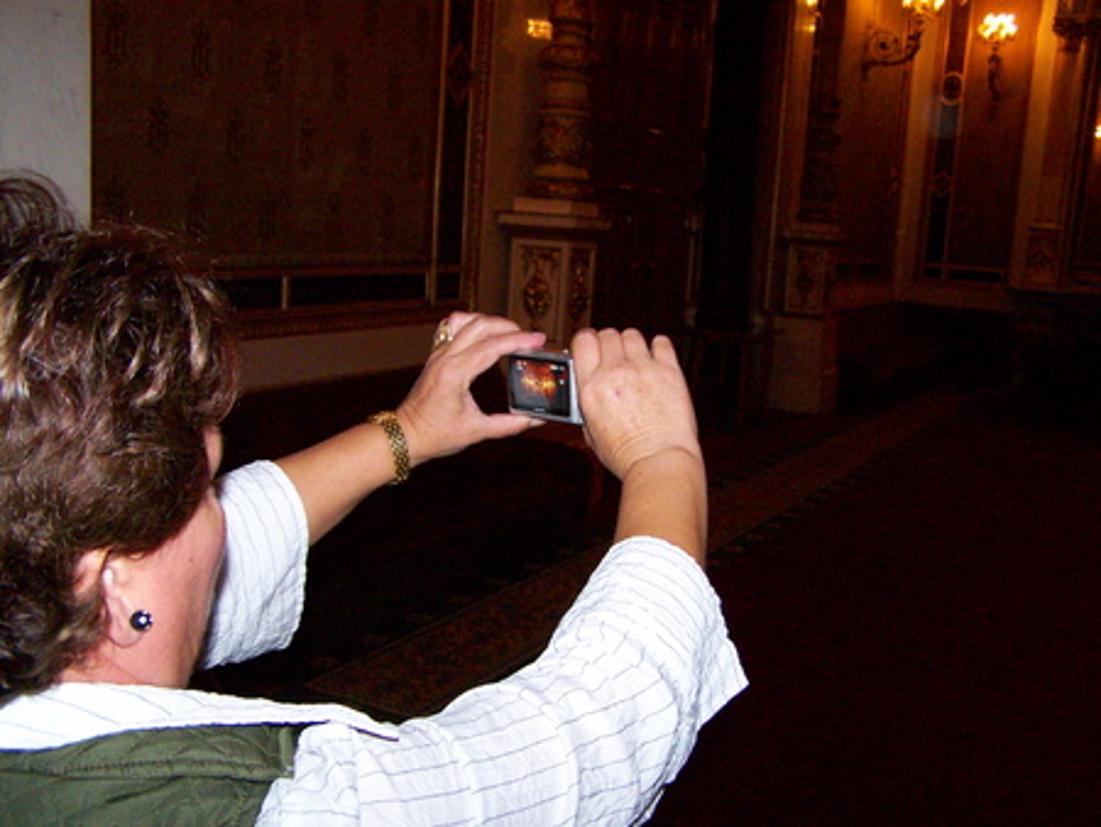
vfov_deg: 37.8
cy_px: 414
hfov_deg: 49.0
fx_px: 1209
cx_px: 550
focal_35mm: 38
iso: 400
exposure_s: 1/60
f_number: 2.8
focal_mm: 6.3
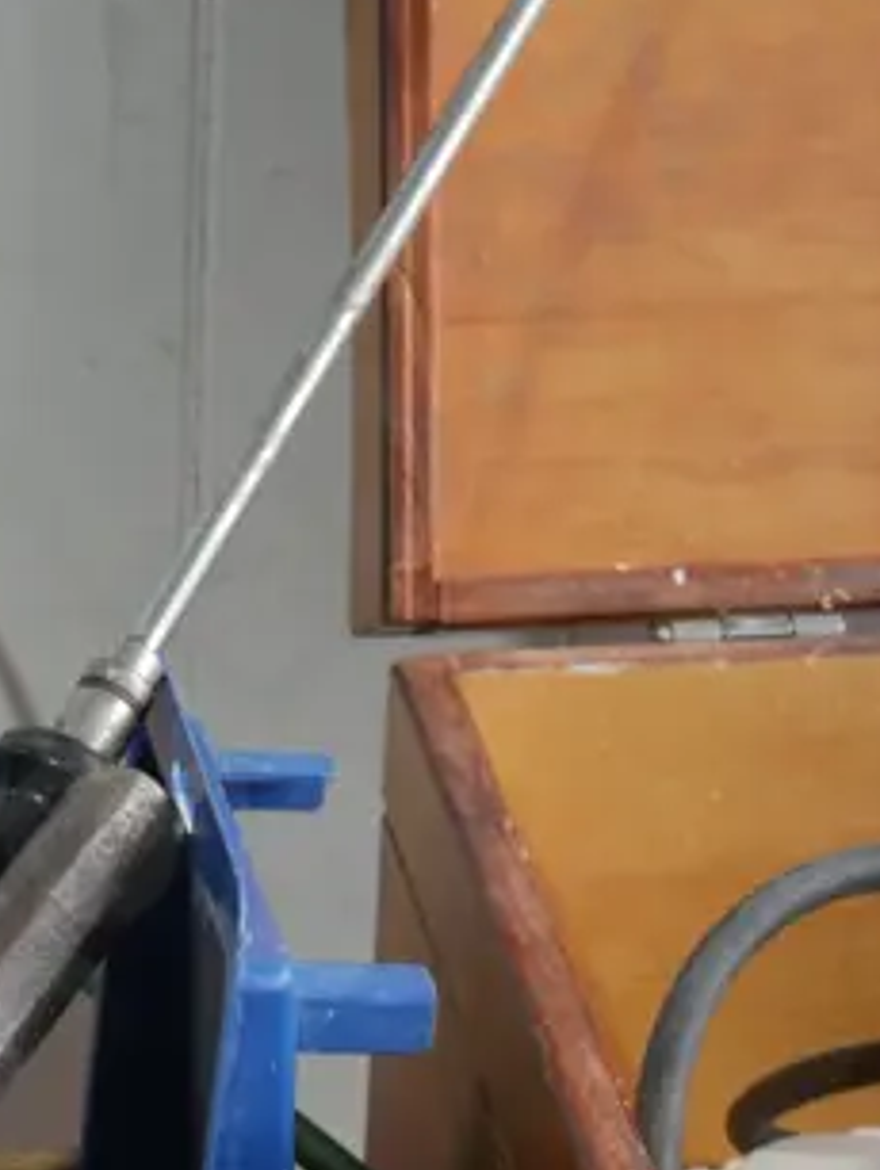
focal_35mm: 134
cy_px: 1598
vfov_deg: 14.0
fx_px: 4536
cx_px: -484
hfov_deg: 10.6
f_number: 4.5
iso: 200
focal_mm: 20
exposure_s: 1/60
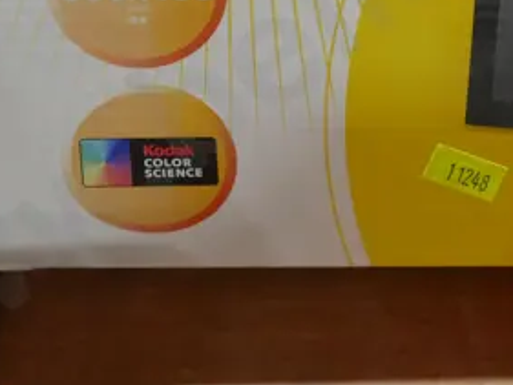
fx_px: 2165
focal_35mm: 146
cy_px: -160
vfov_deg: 9.9
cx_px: 568
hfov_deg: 13.2
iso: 400
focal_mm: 20
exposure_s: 1/60
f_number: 4.4
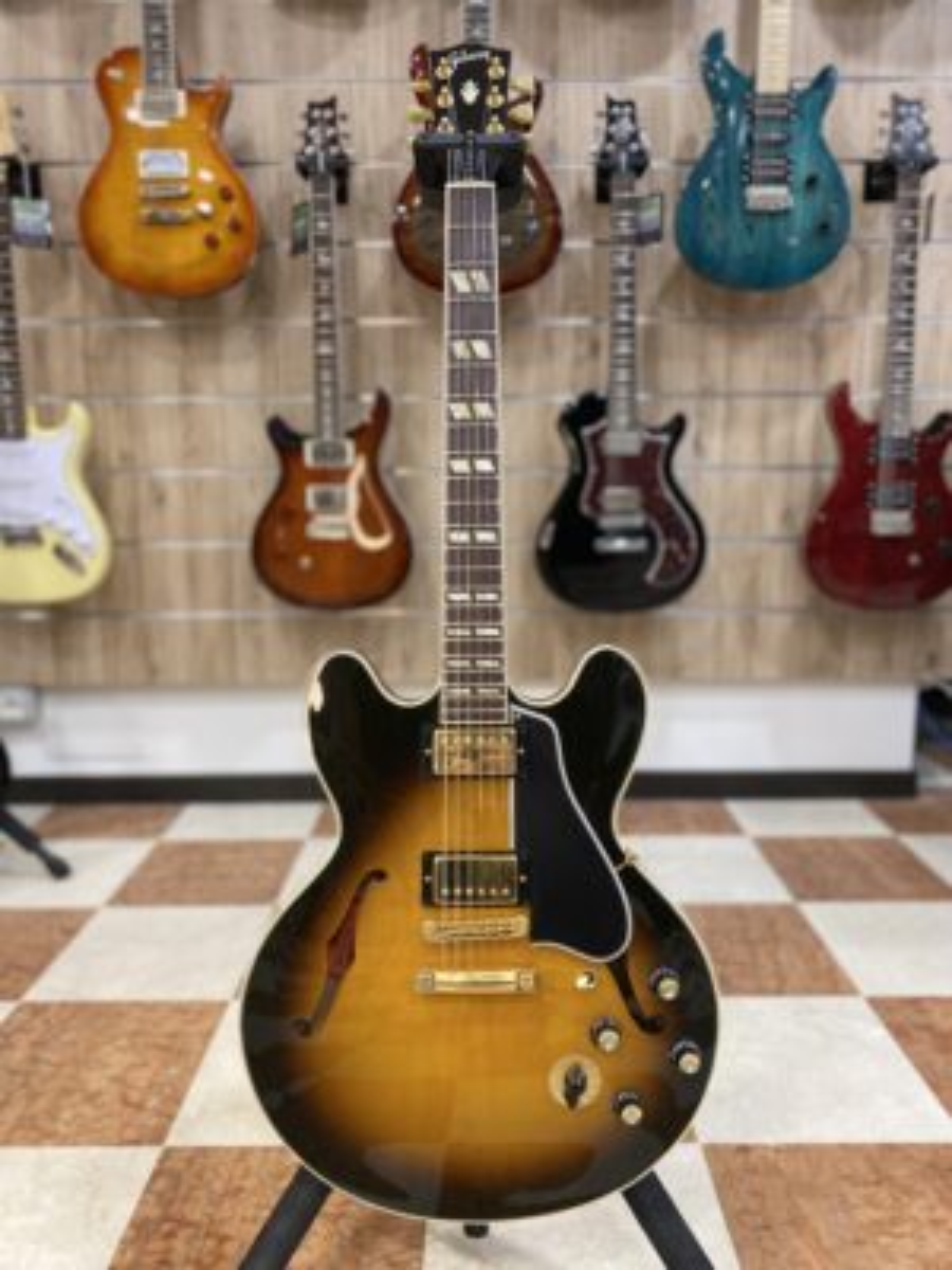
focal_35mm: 26
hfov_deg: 53.1
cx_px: 476
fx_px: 953
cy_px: 635
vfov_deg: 67.3
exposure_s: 1/50
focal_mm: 4.25
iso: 125
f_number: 1.8
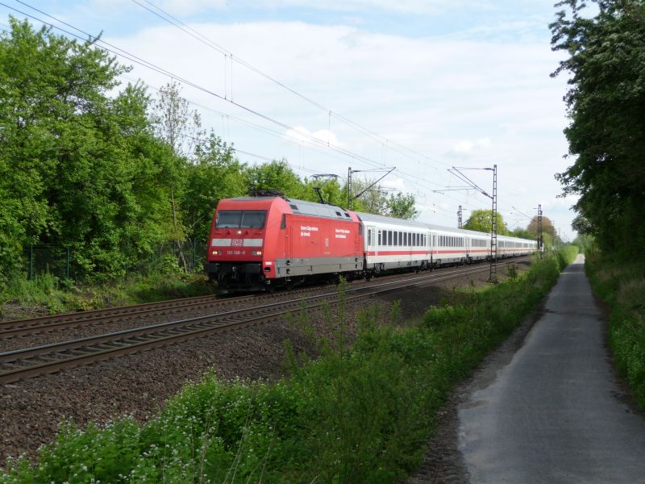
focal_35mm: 55
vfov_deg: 26.6
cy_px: 242
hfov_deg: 34.9
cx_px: 322
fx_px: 1025
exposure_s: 1/500
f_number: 4.3
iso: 100
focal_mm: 9.3
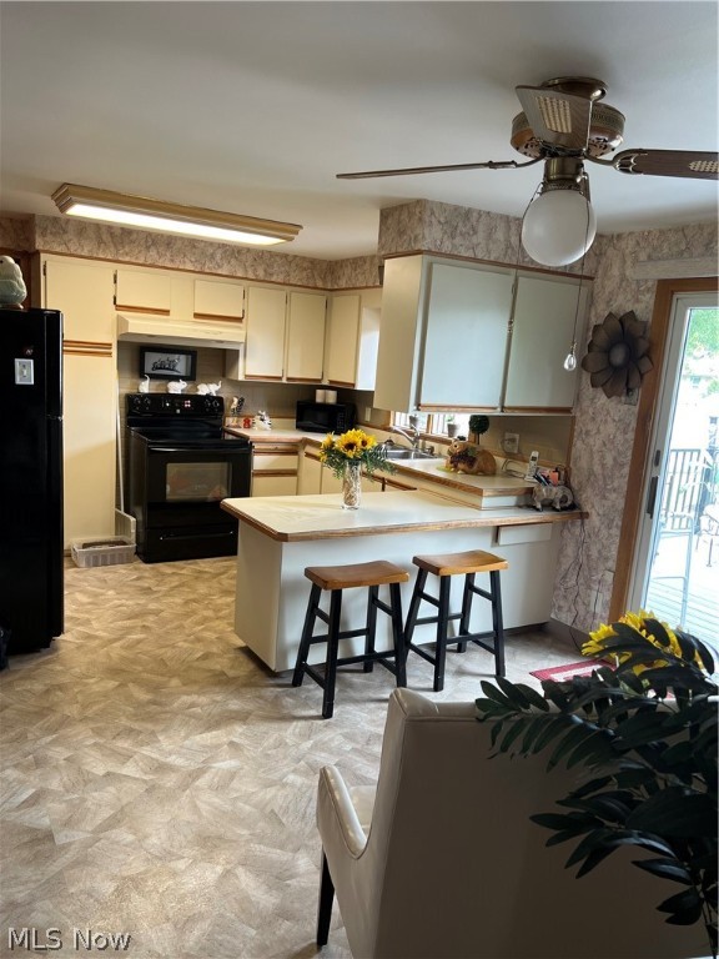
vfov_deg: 67.3
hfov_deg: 53.1
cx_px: 360
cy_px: 480
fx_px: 720
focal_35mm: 26
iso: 64
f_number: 1.5
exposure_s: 1/60
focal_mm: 5.7
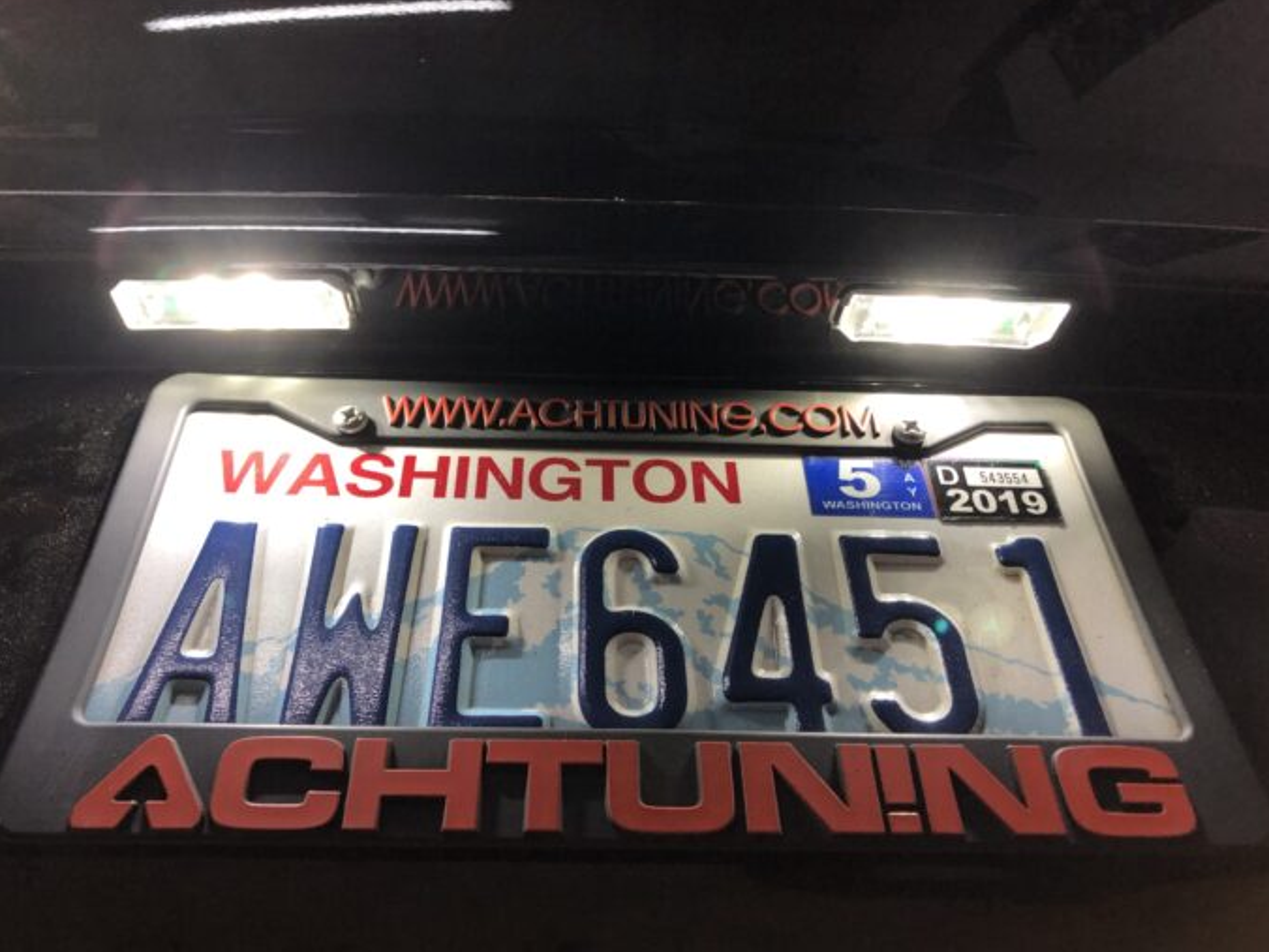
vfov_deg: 48.2
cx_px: 623
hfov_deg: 61.7
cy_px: 484
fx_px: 1063
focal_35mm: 29
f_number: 1.8
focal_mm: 3.99
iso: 25
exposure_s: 1/30
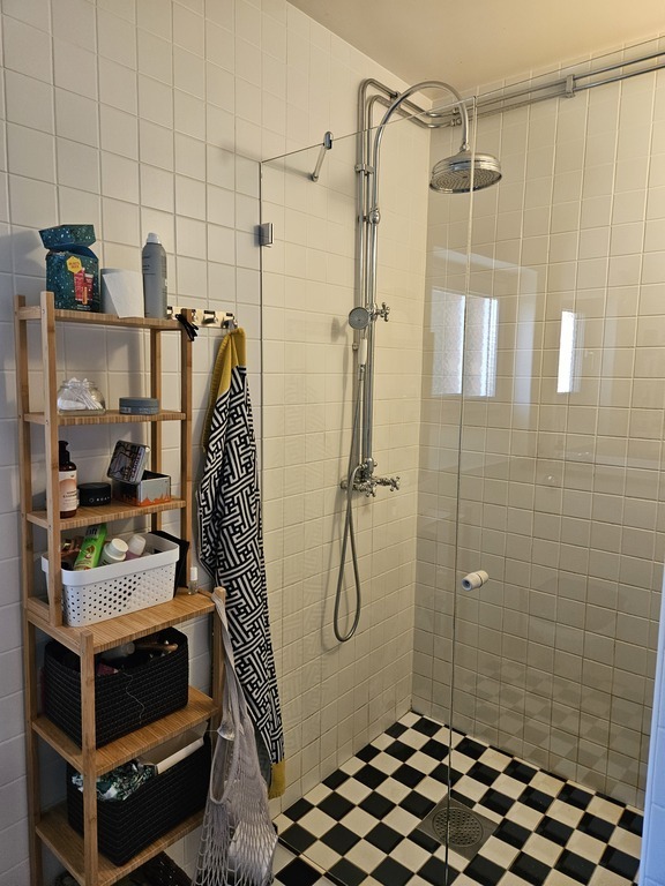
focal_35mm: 23
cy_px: 443
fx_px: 589
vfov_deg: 73.9
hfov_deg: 58.9
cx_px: 332
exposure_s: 1/100
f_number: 1.8
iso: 400
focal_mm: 5.4
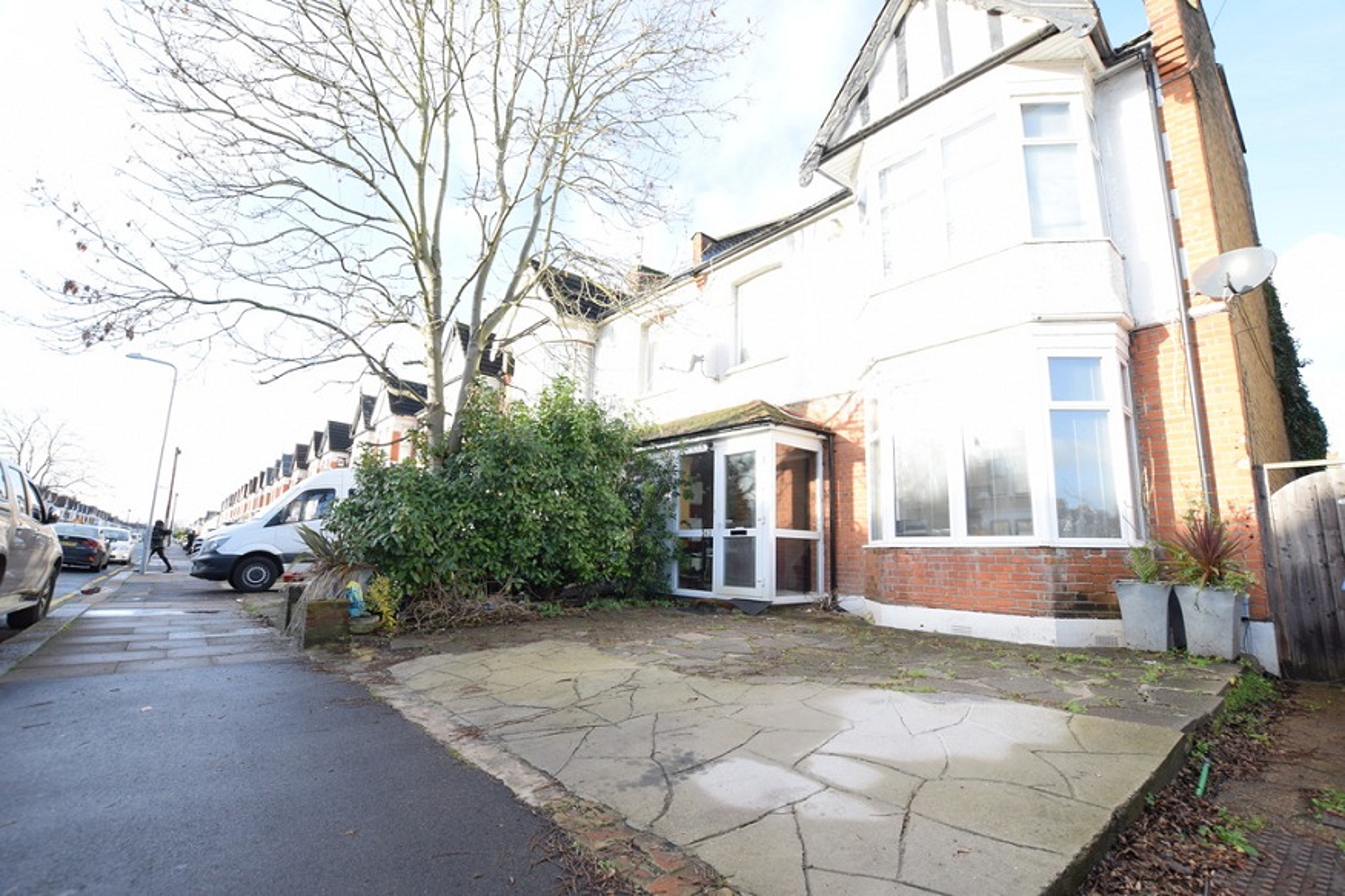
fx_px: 560
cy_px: 448
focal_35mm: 15
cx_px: 672
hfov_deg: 100.4
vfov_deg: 77.3
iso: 400
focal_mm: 10
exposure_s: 1/200
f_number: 7.1
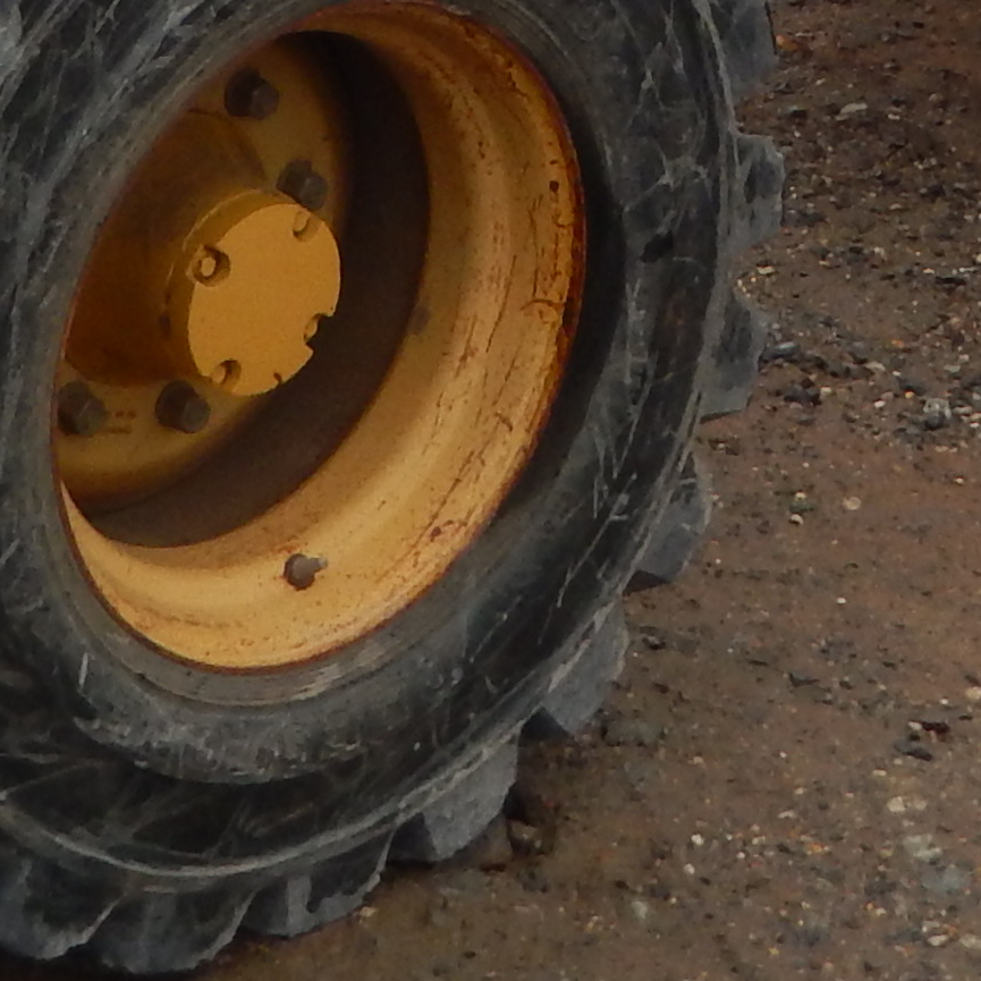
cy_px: -812
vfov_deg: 12.6
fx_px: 4008
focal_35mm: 125
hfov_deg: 13.9
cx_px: 657
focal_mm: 4.5
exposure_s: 1/250
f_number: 3.4
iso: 125
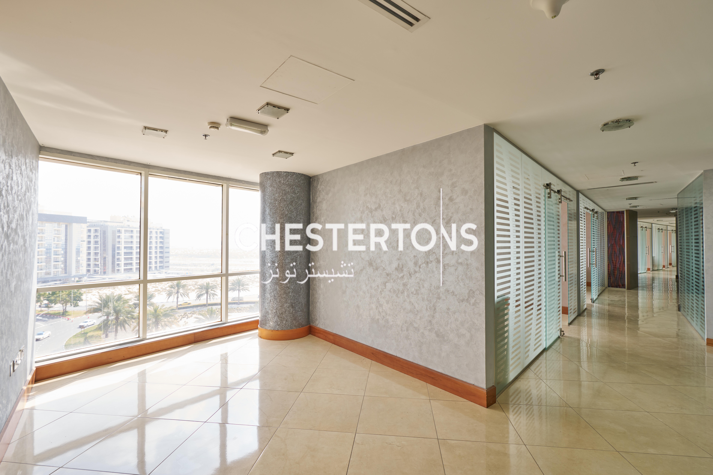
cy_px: 238
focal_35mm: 16
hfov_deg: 96.7
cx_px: 356
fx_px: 317
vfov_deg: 73.7
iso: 200
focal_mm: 16
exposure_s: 1/30
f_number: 5.6
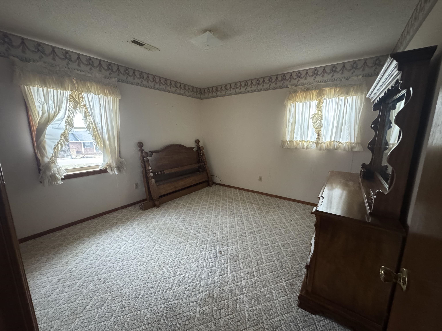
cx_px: 221
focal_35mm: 14
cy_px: 166
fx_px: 179
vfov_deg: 85.7
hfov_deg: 102.1
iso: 1000
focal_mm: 2.22
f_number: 2.2
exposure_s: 1/40
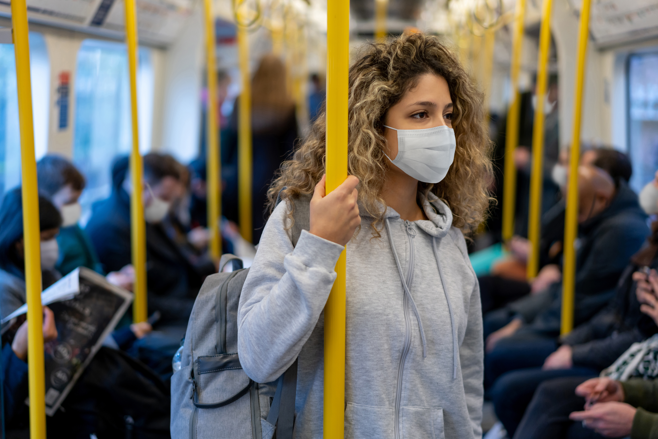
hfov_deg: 36.2
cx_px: 329
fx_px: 1005
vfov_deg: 24.6
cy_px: 220
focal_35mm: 55
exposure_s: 1/250
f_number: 1.8
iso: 400
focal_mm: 55
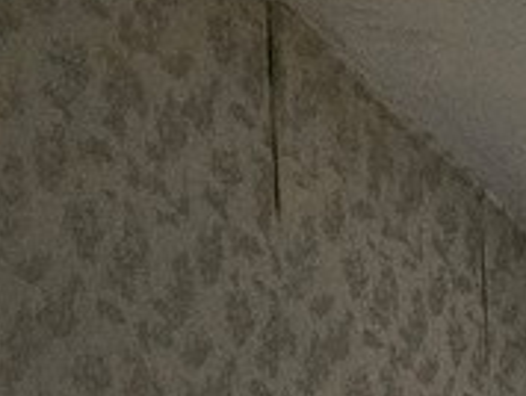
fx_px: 2358
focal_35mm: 155
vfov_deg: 8.0
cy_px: 1238
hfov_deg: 10.0
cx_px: 1504
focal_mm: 5.4
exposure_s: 1/100
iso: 640
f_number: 1.8
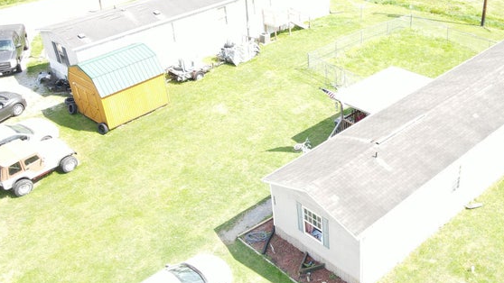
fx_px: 535
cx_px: 354
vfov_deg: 29.7
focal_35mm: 40
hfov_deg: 49.2
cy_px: 123
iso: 100
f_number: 2.8
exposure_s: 1/100
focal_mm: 4.5
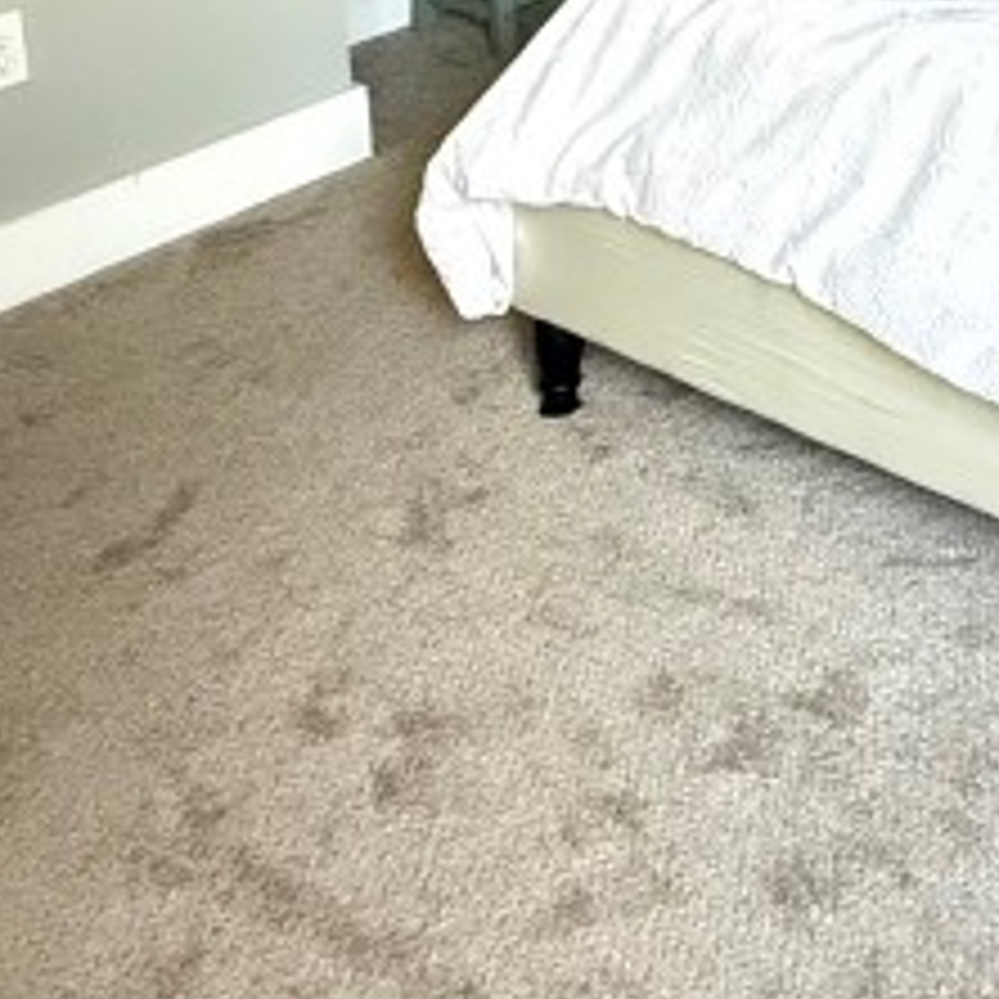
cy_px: -436
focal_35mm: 57
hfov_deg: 25.8
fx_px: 1861
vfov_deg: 24.4
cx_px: 1296
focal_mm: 2.22
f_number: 2.2
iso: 1250
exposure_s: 1/30
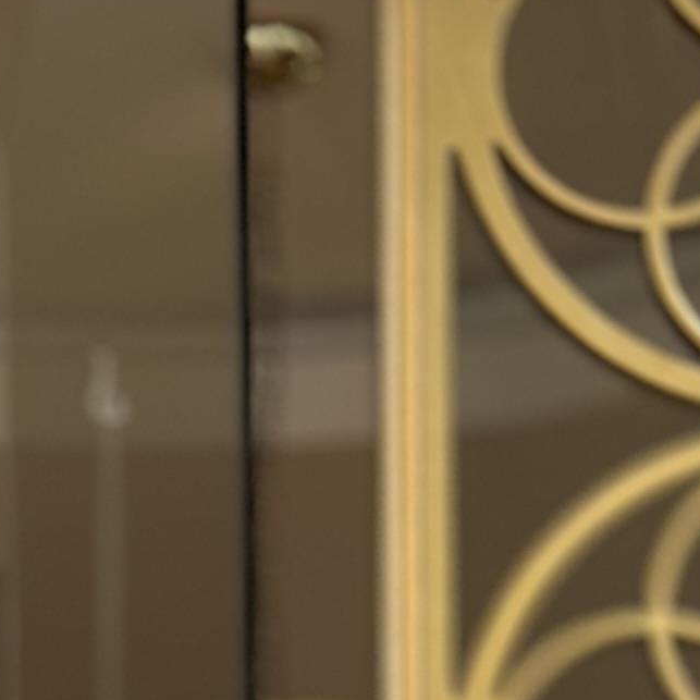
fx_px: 6086
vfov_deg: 6.2
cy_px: 1905
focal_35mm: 266
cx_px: -704
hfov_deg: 6.4
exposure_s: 1/1212
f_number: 1.78
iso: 80
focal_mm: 6.86
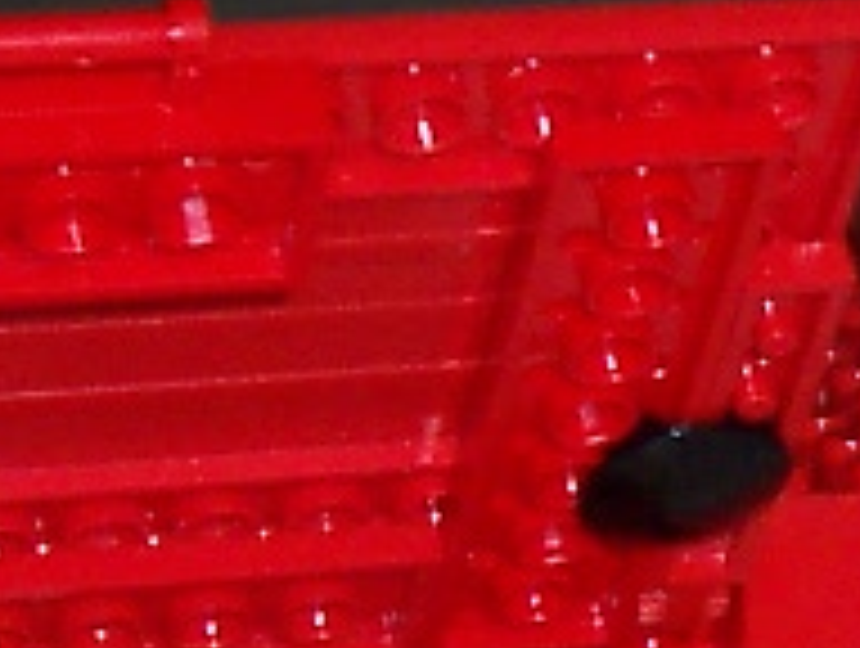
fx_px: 5775
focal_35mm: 232
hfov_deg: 8.3
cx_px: 1400
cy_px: 932
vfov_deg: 6.4
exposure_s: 1/60
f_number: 2.8
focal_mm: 5.6
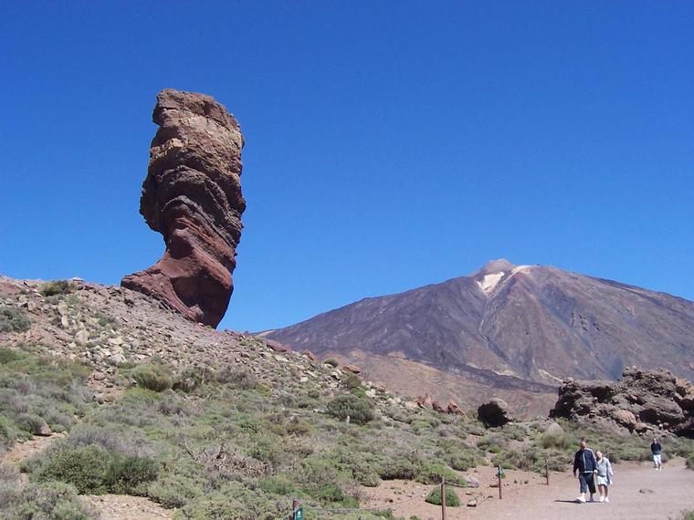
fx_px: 742
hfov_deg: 50.1
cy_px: 260
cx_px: 347
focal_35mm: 37
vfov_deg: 38.7
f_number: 5.6
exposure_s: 1/500
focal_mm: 5.6
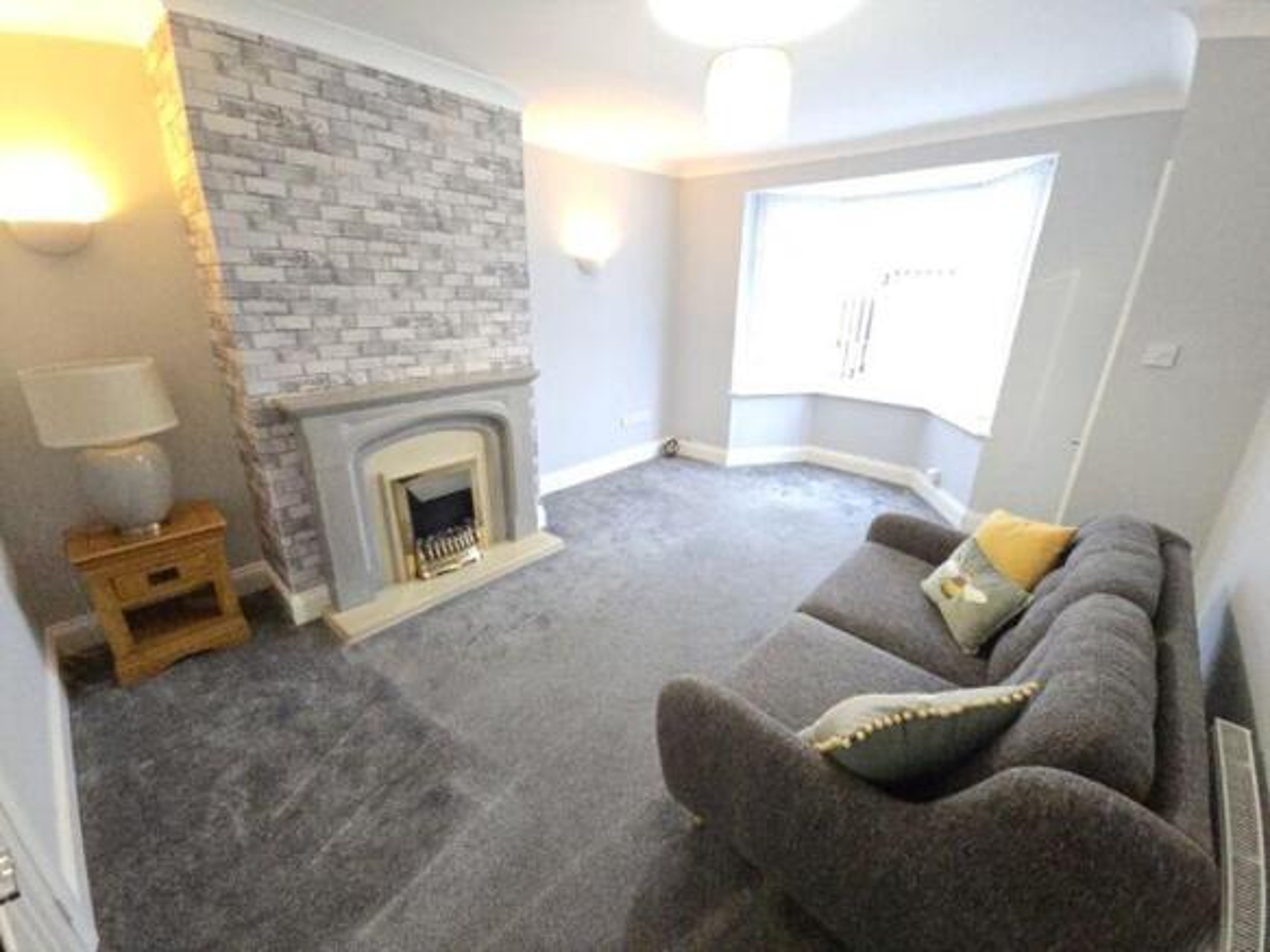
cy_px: 476
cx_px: 635
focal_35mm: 13
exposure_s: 1/50
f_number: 2.2
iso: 1000
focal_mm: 2.2
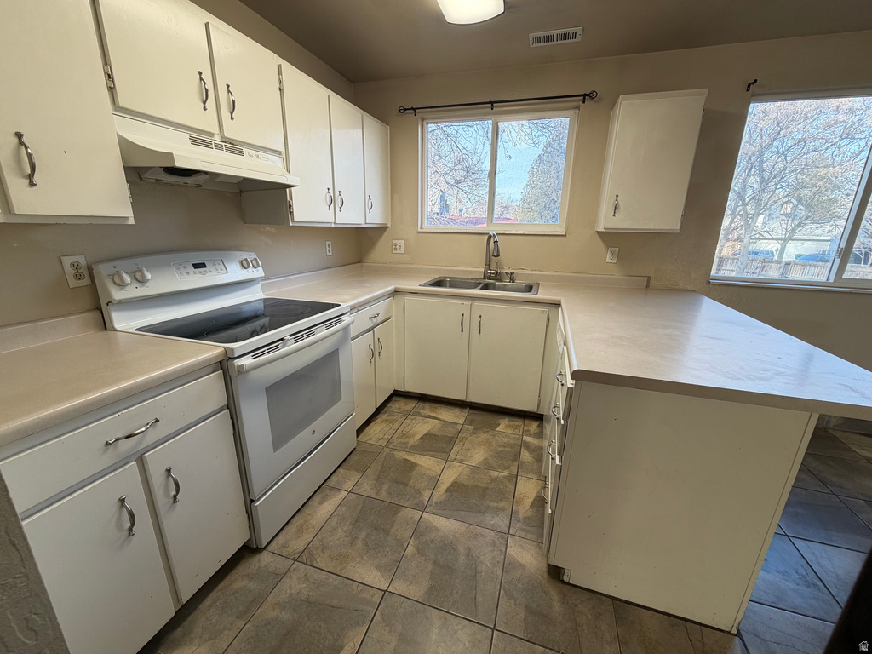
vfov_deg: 85.7
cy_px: 327
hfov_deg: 102.1
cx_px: 436
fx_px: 353
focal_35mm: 14
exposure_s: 1/120
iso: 64
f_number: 2.2
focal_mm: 2.22
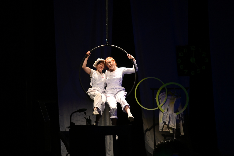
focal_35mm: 160
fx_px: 1040
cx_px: 117
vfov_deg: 8.6
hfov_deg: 12.8
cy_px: 78
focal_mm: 160
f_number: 2.8
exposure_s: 1/1000
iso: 4000
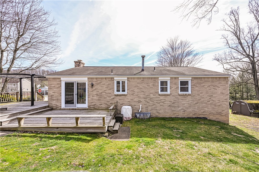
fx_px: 101
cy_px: 86
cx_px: 130
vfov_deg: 81.1
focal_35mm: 14
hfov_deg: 104.3
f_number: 9
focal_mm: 14
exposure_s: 1/125
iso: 200
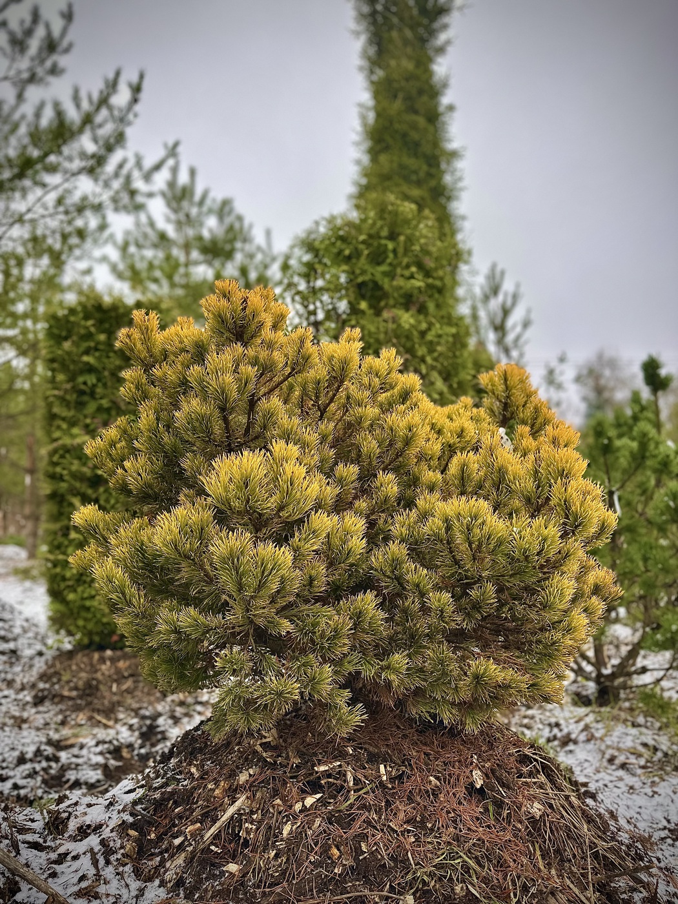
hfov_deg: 56.8
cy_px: 452
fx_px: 627
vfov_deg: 71.6
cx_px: 339
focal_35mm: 24
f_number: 1.78
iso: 80
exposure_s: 1/316
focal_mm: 6.86
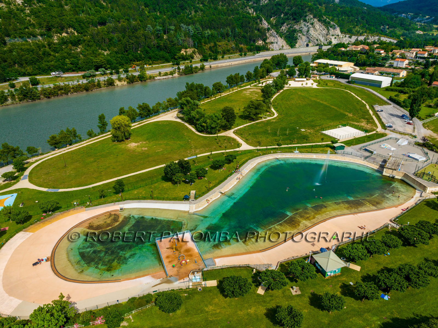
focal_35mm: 24
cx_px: 219
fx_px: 303
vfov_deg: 56.8
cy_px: 164
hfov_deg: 71.6
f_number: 11
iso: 100
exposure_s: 1/160
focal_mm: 12.3
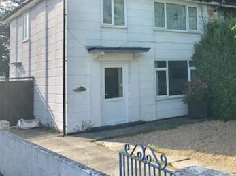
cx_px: 184
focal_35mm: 47
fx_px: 320
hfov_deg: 39.1
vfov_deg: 30.3
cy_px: 41
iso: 20
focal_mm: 3.99
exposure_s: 1/1842
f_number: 1.8
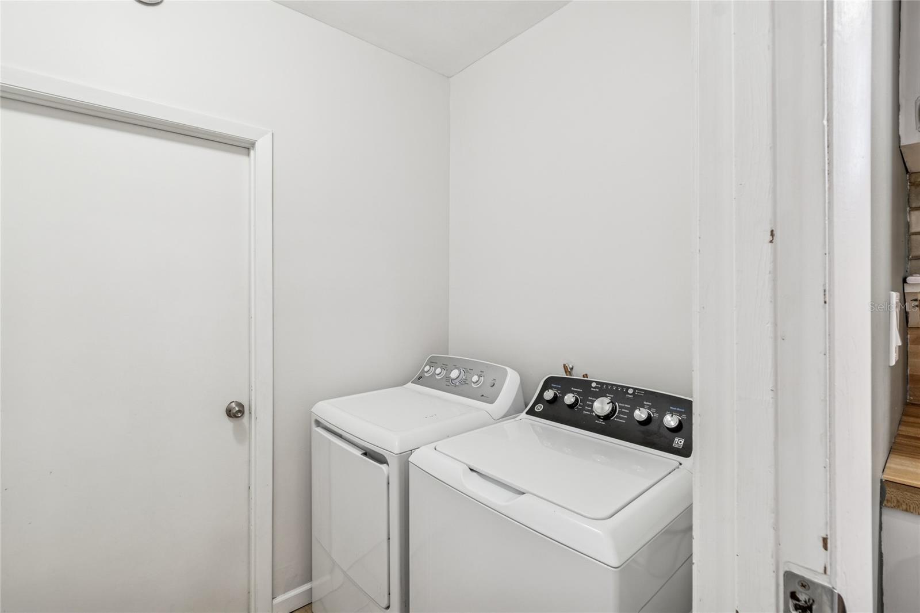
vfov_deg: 77.3
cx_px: 460
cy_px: 306
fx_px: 383
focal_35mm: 15
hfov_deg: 100.4
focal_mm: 10
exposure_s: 1/3.33
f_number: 7.1
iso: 100
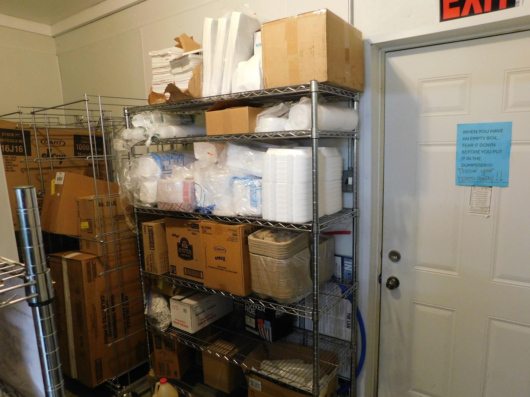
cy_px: 208
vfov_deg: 54.9
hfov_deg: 69.4
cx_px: 270
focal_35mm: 25
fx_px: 383
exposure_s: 1/20
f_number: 3
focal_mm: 4
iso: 400
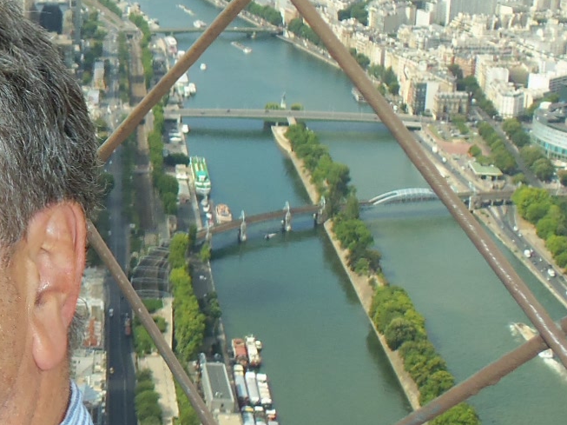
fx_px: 1490
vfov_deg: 16.2
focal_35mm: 91
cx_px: -234
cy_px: 136
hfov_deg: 19.3
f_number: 3.4
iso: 80
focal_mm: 5.2
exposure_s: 1/500
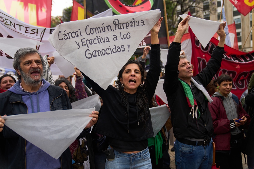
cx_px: 127
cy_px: 84
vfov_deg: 40.0
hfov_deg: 57.2
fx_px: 233
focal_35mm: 33
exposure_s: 1/1600
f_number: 2.8
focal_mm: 33
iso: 640
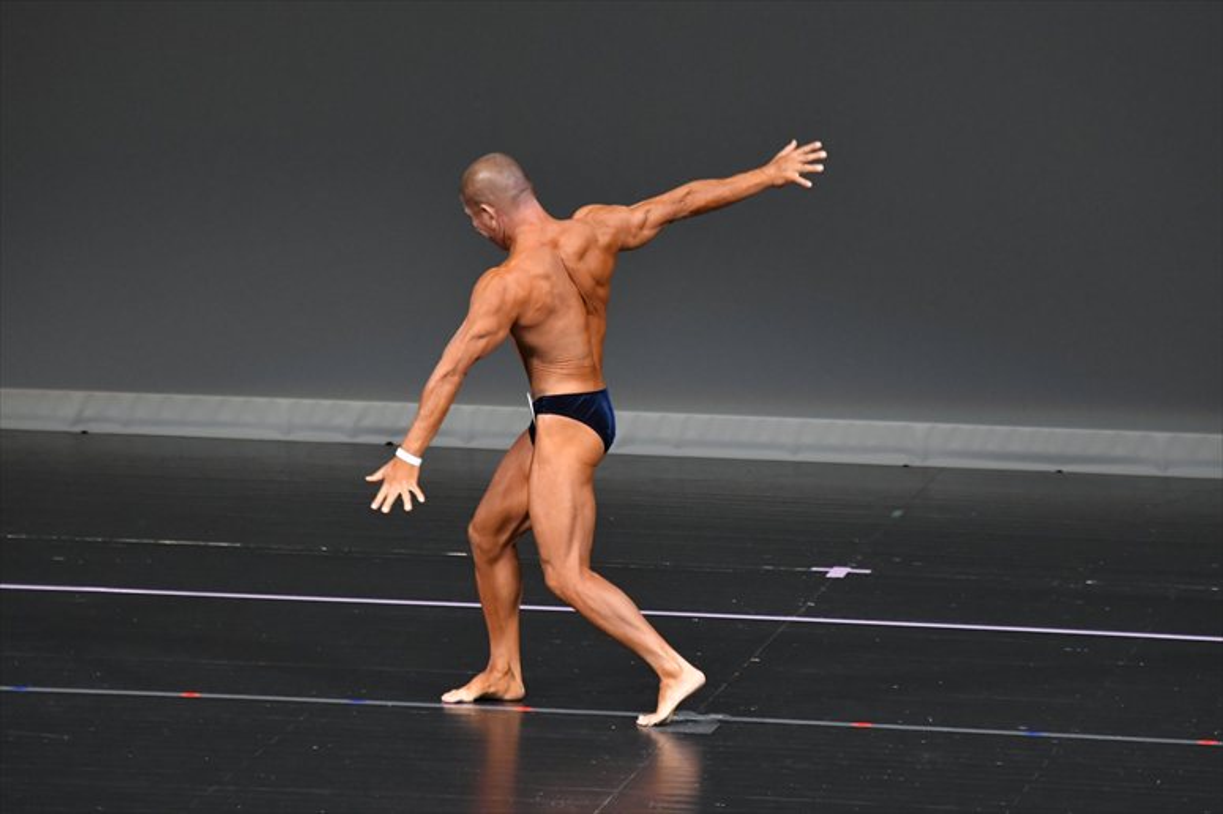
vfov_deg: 4.4
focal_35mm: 315
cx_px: 612
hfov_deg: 6.5
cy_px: 407
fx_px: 10696
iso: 4000
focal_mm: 210
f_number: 5.6
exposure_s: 1/400
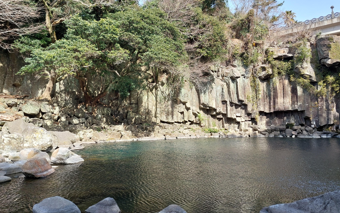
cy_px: 90
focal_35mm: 29
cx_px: 168
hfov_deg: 64.6
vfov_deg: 43.0
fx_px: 269
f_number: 1.8
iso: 40
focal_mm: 5.23
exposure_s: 1/376
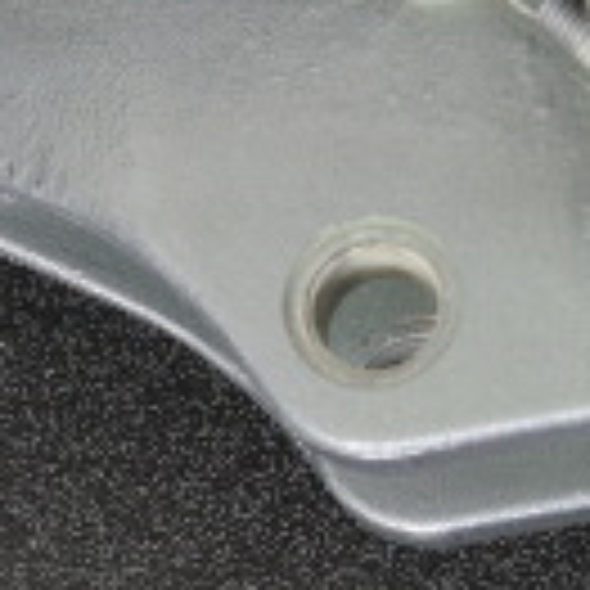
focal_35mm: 137
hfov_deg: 12.6
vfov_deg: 12.7
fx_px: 2642
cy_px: 408
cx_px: -14
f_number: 4.5
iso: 800
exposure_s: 1/125
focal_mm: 22
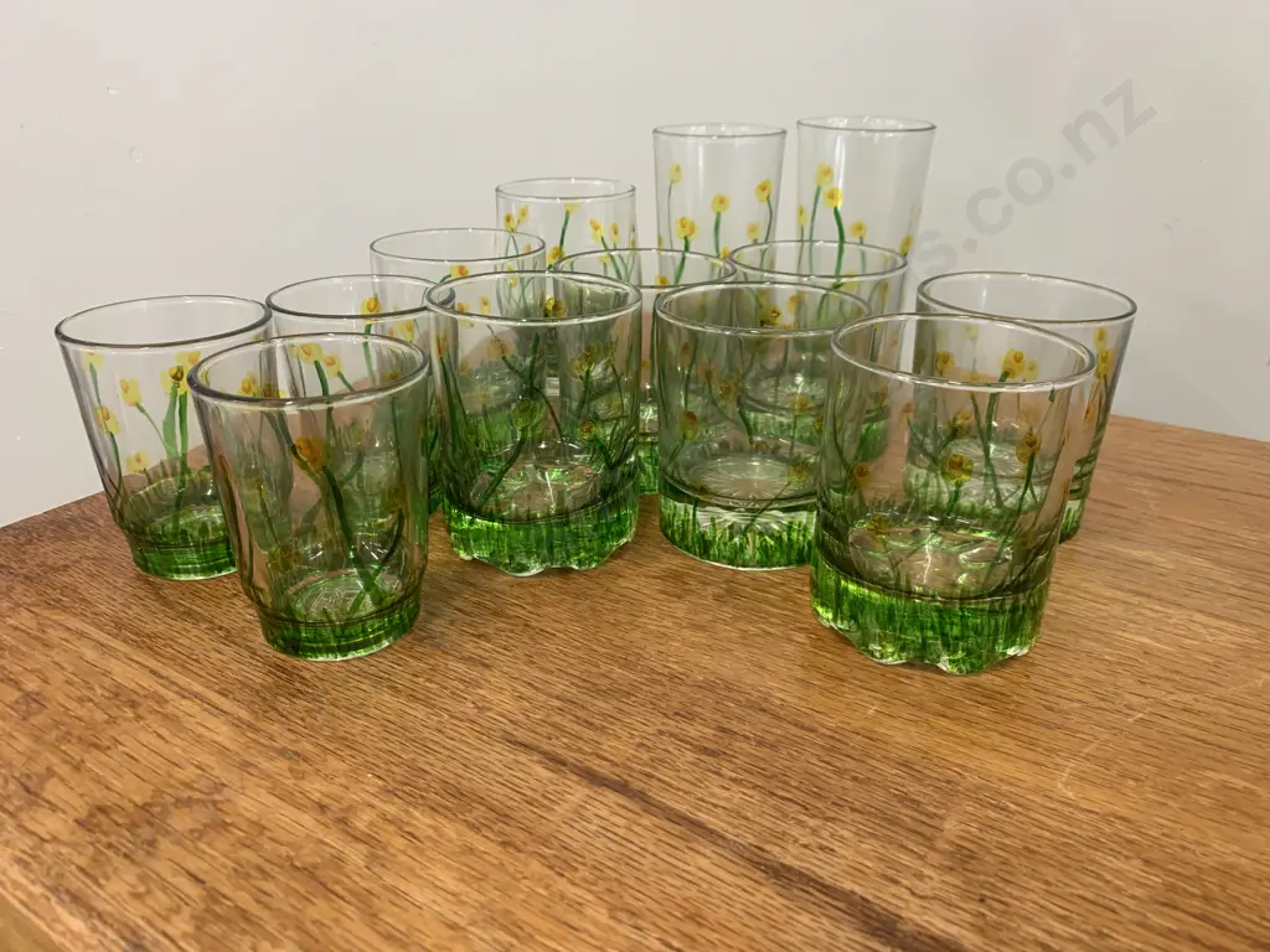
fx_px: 954
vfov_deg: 53.1
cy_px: 476
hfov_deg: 67.3
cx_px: 635
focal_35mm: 26
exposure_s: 1/50
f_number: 1.8
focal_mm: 4.25
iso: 80
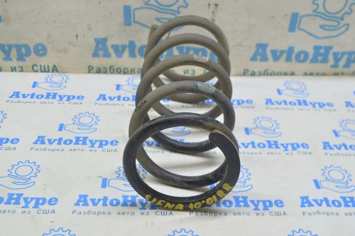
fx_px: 458
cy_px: 118
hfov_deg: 42.4
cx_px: 178
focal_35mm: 46
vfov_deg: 28.9
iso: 400
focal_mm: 31
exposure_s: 1/20
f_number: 5.6
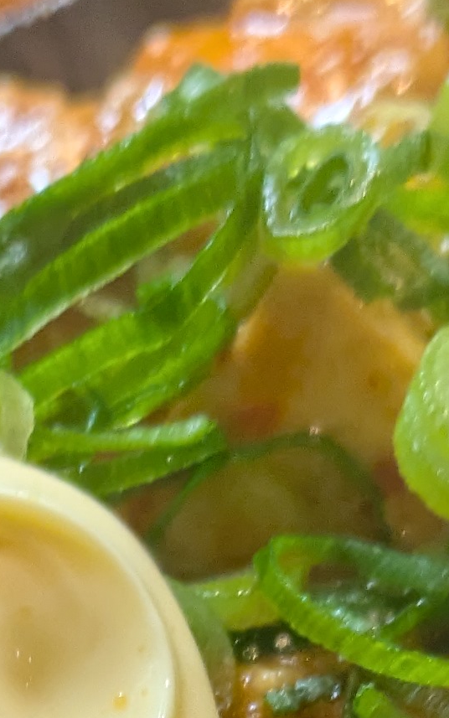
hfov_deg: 9.0
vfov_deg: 13.4
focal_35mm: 143
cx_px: -176
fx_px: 2798
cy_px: 1222
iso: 234
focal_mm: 5.43
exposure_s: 1/40
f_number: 1.89
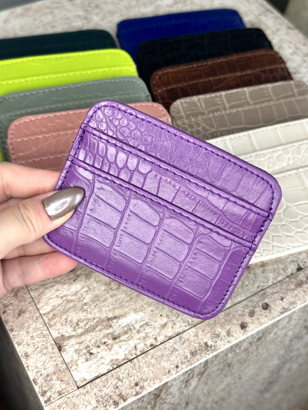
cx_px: 154
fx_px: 569
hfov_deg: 30.3
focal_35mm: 48
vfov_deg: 39.7
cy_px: 205
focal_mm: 6.86
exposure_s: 1/72
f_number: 1.78
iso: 80
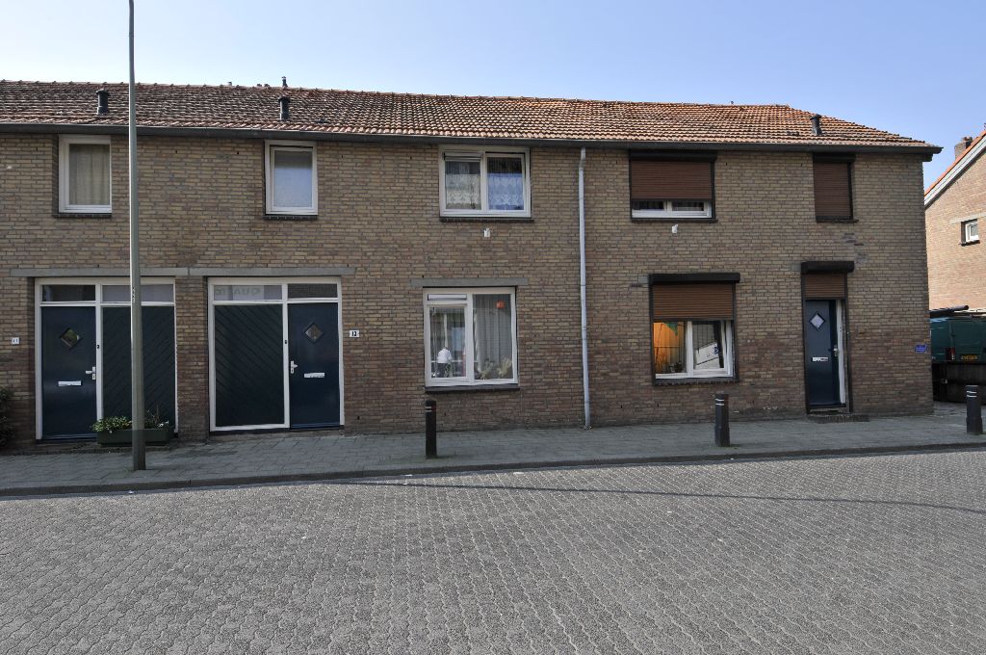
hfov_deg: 81.3
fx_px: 574
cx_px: 493
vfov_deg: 59.4
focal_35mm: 21
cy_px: 328
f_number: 9
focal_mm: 14
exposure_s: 1/320
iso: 200
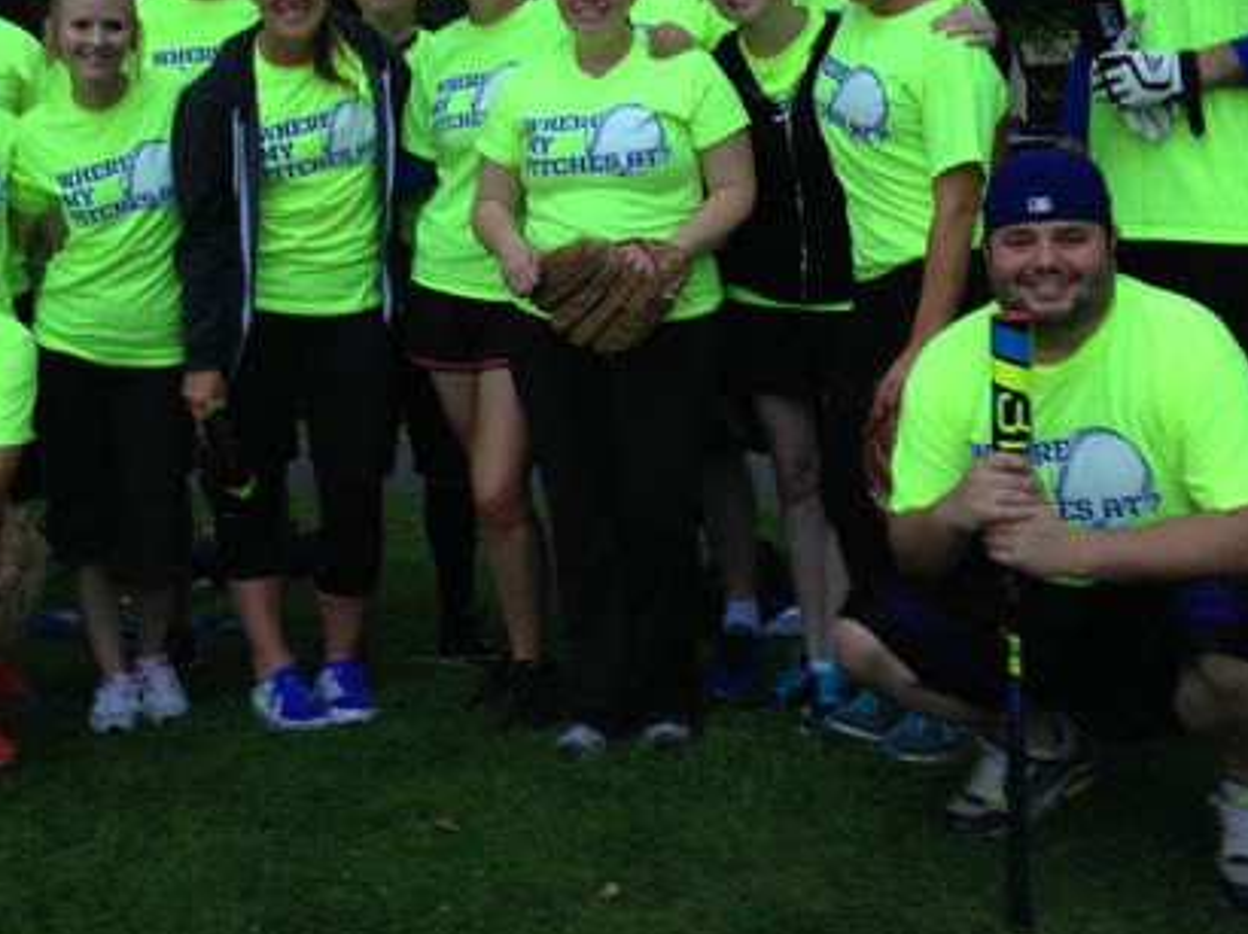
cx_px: 508
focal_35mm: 58
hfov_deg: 33.2
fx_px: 2090
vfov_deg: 24.7
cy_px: 170
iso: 100
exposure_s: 1/20
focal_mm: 4.12
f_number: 2.4
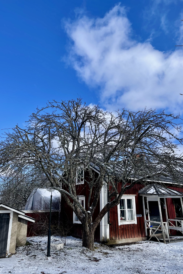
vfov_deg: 65.5
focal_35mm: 28
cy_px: 137
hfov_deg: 46.4
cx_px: 89
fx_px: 213
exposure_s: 1/3040
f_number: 1.6
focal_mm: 4.2
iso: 32
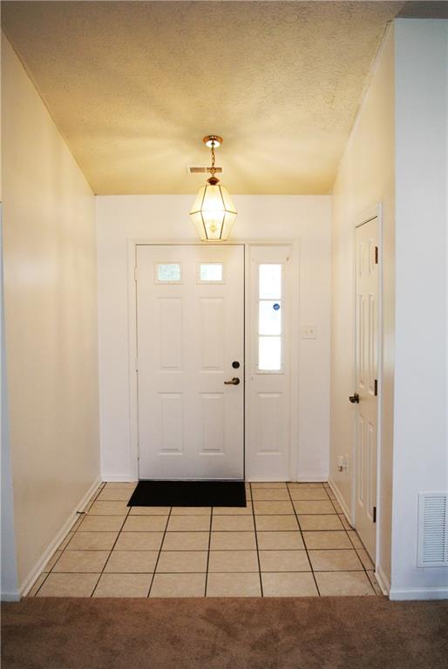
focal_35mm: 32
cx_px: 224
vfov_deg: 58.7
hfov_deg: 41.2
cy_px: 334
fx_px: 596
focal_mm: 12.2
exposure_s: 1/60
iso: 200
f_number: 3.8
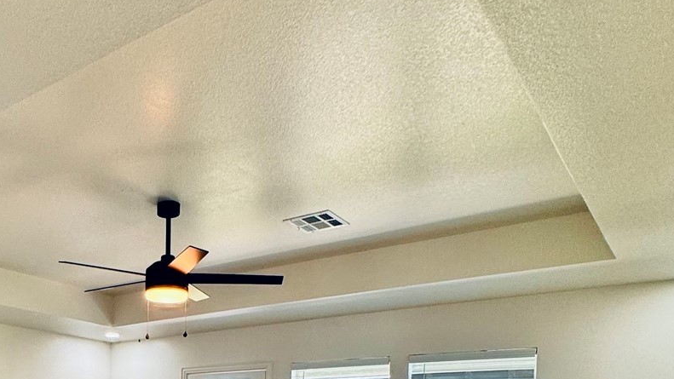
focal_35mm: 37
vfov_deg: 27.7
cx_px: 133
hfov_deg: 50.7
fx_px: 661
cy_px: 467
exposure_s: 1/120
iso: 100
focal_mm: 2.22
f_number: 2.2
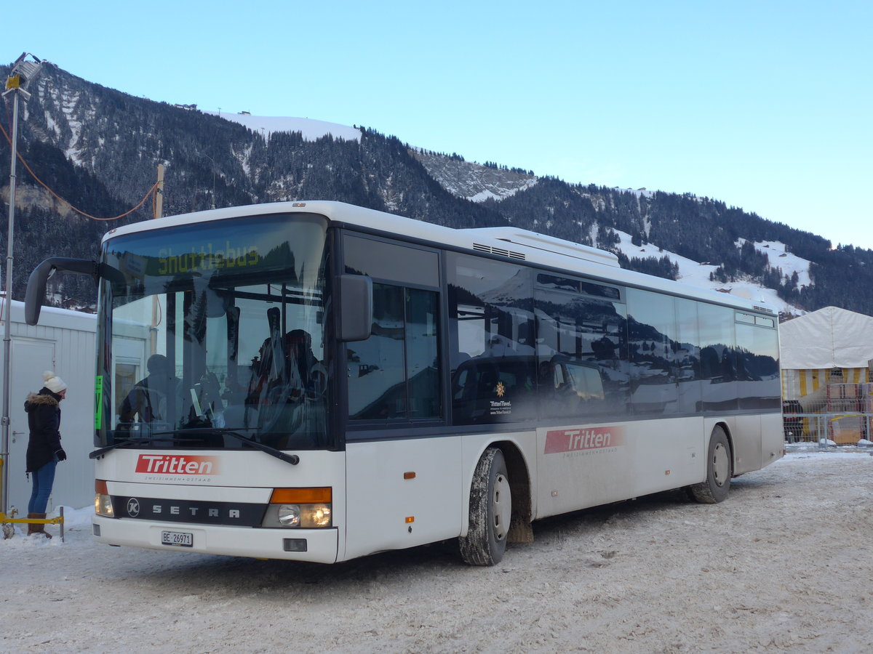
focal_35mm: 44
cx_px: 436
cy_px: 327
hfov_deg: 42.9
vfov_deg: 32.9
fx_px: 1110
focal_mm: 9
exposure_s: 1/500
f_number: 2.8
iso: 80
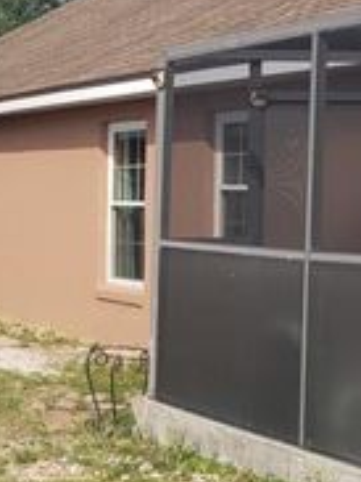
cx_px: -228
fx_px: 1392
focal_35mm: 100
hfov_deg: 13.6
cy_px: 277
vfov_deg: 19.6
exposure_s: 1/1078
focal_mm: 4.3
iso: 50
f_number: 2.4
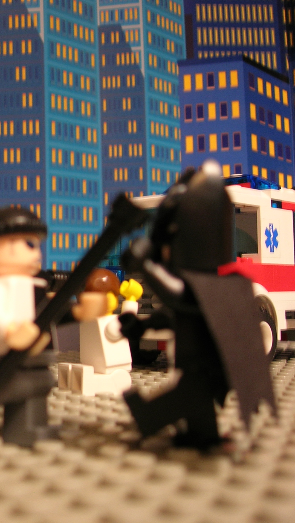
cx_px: -16
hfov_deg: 20.6
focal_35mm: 56
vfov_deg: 37.2
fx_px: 779
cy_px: 259
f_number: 2.8
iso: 67
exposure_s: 1/3.9
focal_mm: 7.8
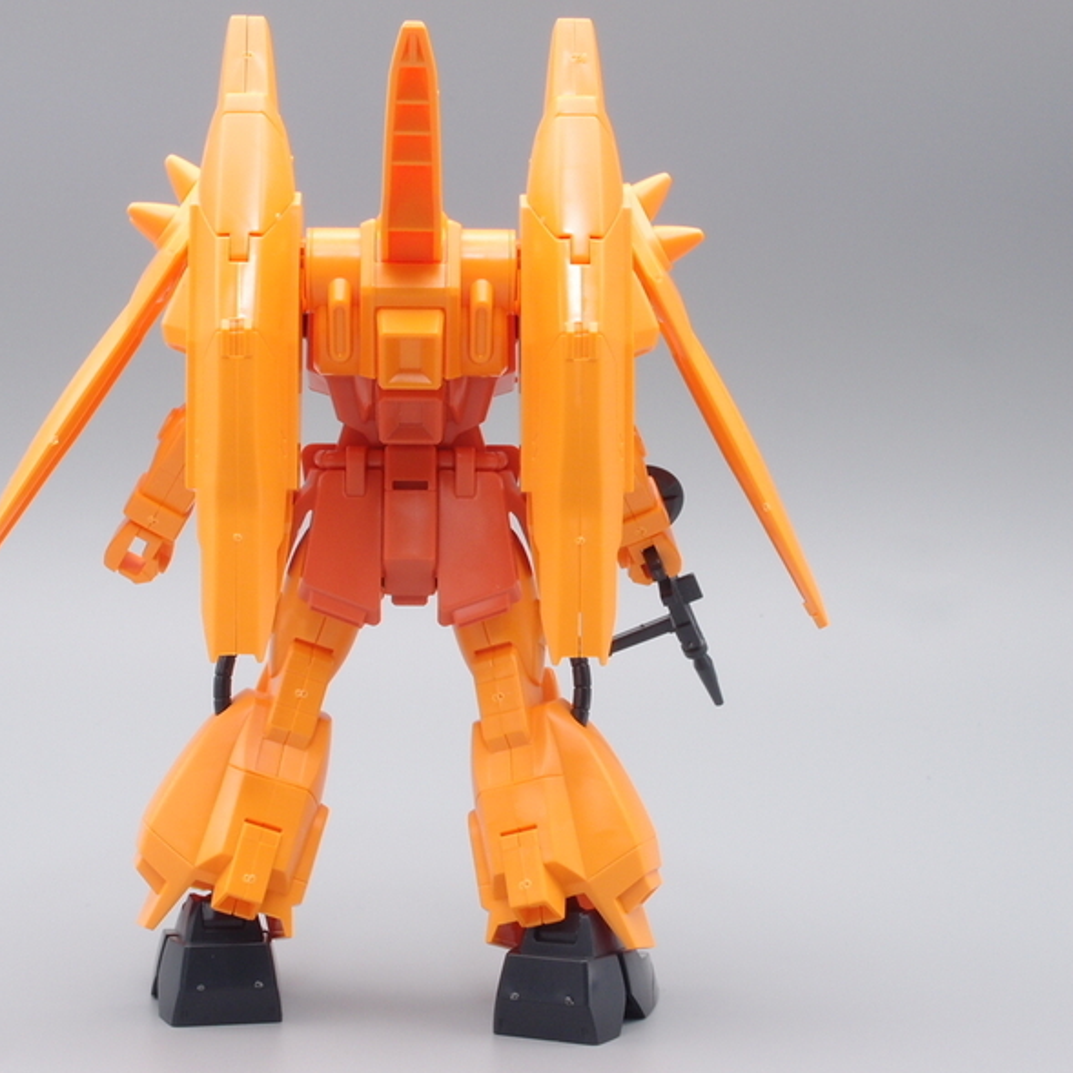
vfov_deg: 26.1
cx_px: 404
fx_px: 2315
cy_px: 528
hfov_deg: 26.0
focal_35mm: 66
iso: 100
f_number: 8
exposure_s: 1/6
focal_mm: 11.84
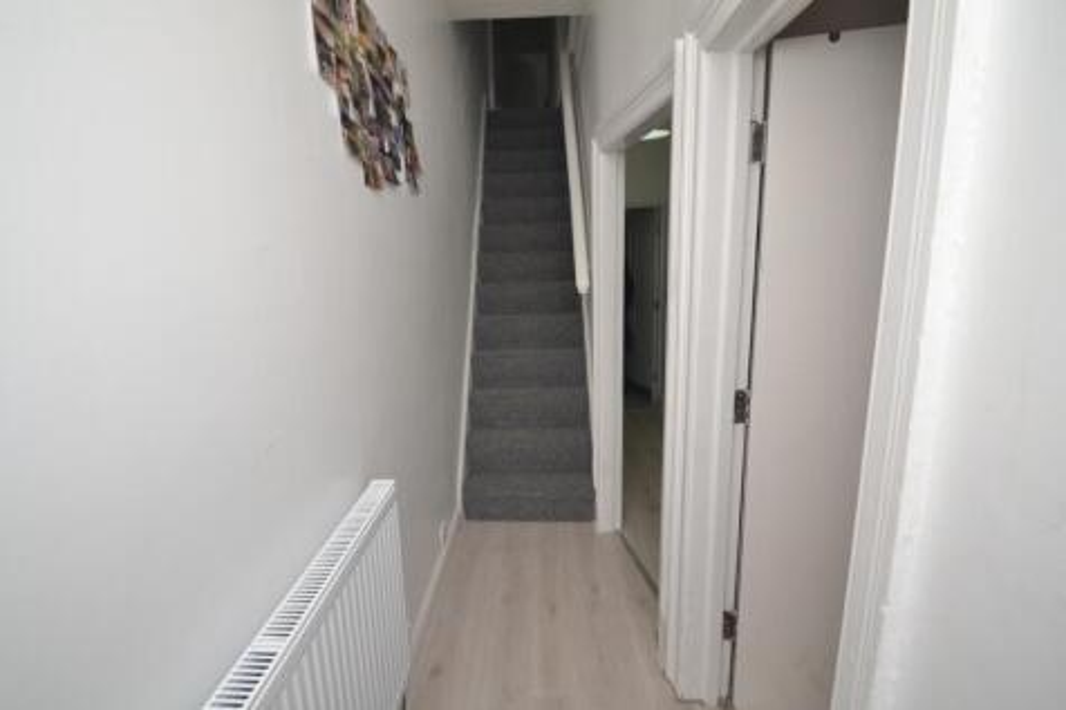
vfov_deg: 77.3
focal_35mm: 15
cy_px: 355
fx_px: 444
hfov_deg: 100.4
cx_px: 533
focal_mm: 10
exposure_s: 1/160
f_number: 5
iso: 400
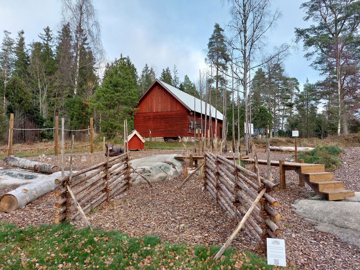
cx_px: 180
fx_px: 260
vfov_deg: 54.9
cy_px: 135
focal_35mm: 25
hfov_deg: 69.4
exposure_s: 1/125
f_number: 1.8
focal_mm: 5.23
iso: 25
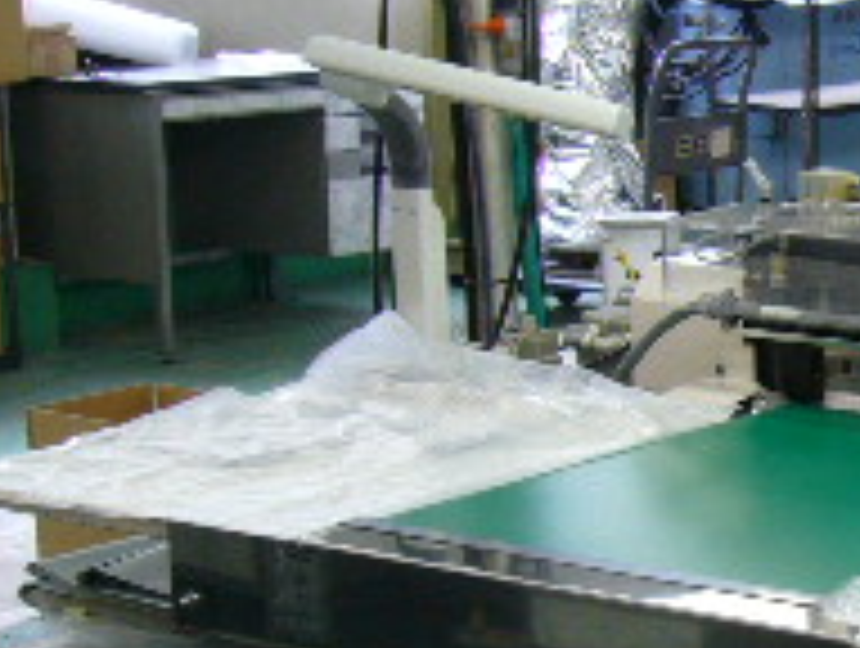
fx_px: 2912
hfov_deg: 15.5
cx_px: 1279
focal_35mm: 117
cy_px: 454
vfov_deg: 12.7
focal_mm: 5.8
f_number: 2.8
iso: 100
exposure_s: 1/30
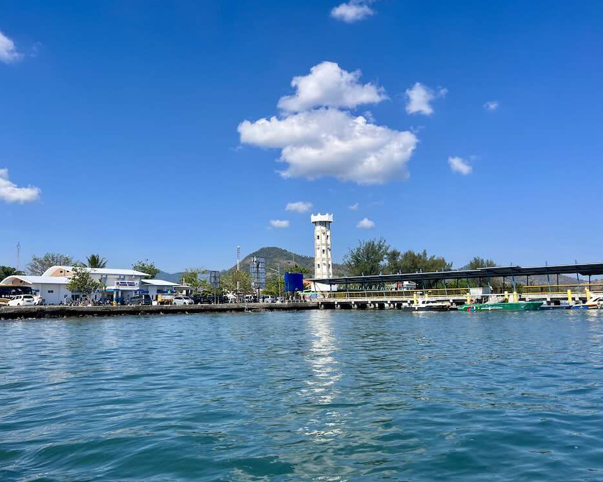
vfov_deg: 51.5
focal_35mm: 28
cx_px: 279
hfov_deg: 62.1
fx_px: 500
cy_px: 234
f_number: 1.6
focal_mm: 5.1
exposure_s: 1/4310
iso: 50
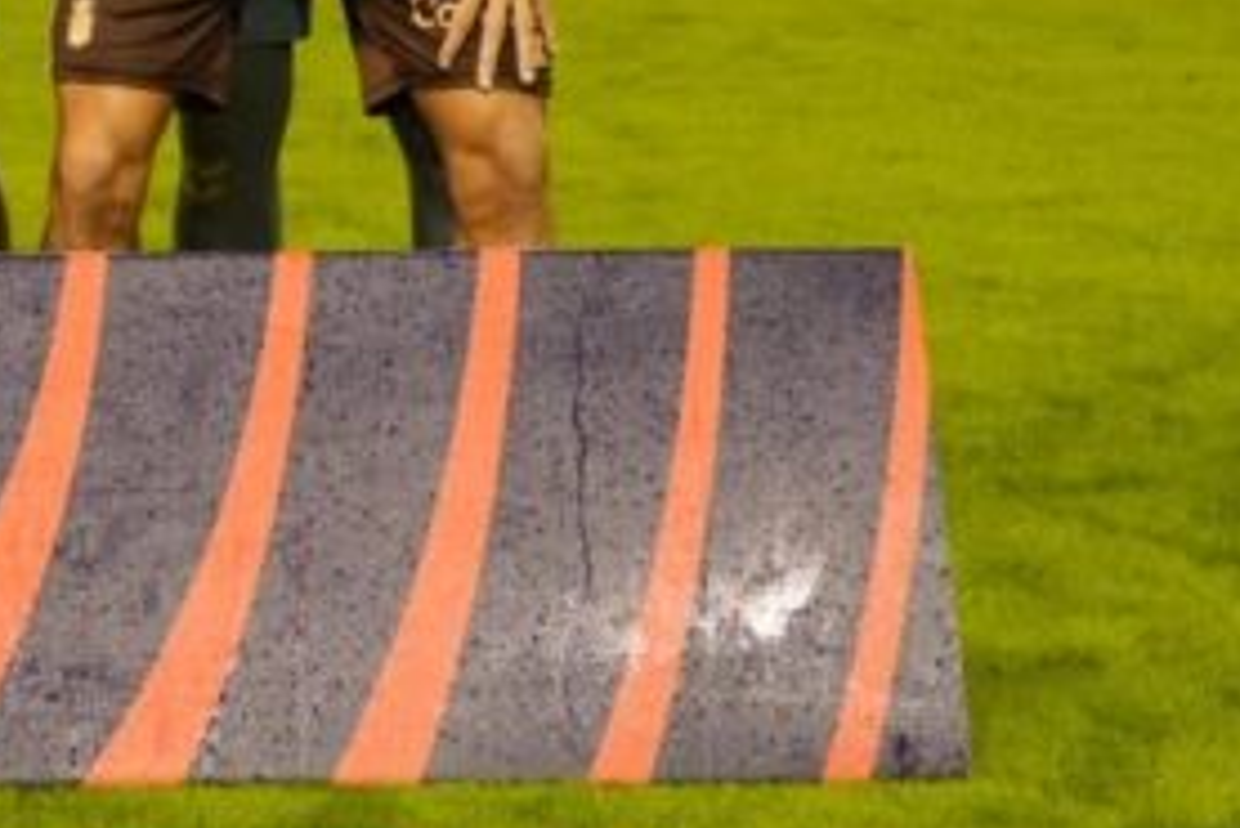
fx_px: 8174
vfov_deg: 5.7
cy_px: -412
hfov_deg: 8.4
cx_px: -962
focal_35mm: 237
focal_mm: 42.7
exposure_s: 1/160
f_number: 2.8
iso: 500
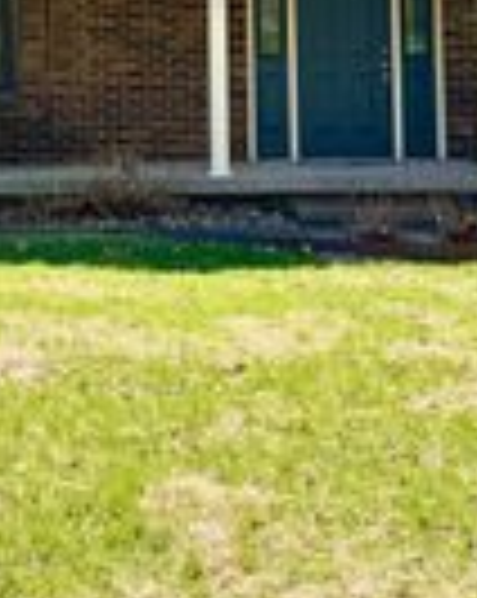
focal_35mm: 88
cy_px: 16
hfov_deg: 17.4
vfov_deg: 21.1
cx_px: 144
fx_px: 1556
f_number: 1.78
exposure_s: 1/1812
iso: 100
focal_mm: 6.76
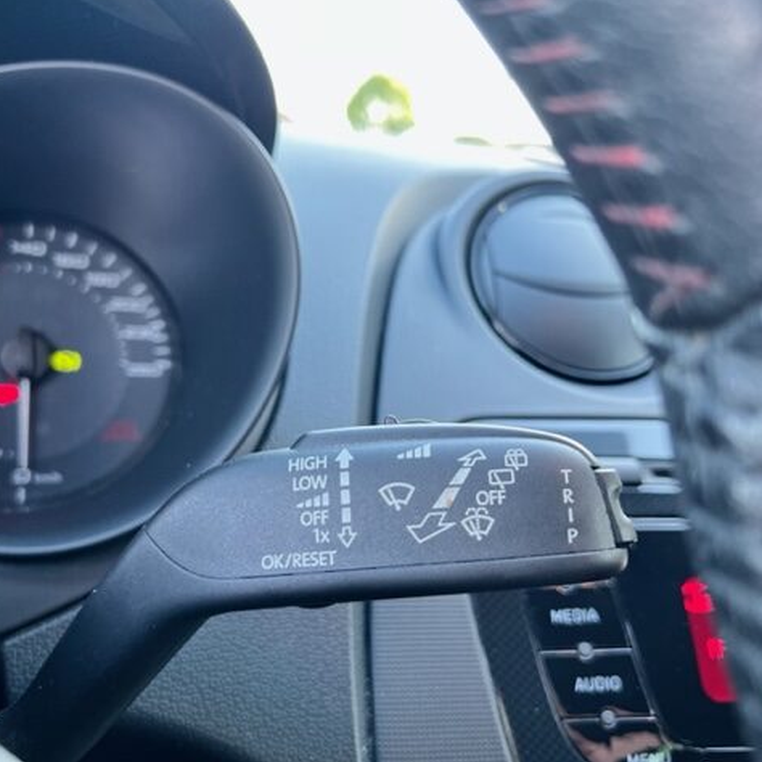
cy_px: 378
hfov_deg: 52.5
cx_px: 350
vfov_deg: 52.5
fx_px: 772
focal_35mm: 31
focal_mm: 5.7
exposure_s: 1/103
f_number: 1.5
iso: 125
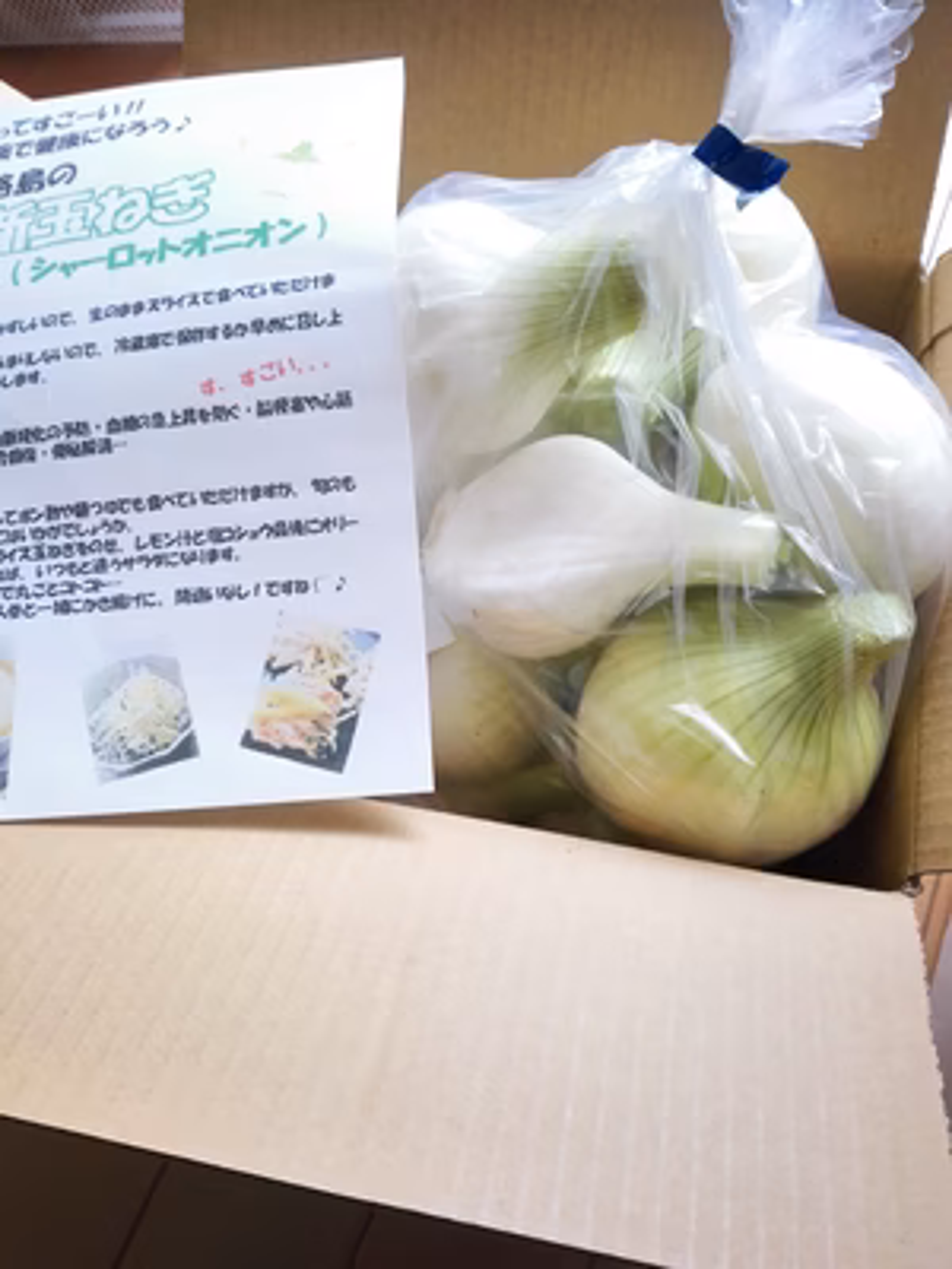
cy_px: 634
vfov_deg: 61.7
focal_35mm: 29
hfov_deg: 48.2
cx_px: 476
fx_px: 1063
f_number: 2
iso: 250
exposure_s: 1/33.3
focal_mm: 3.8
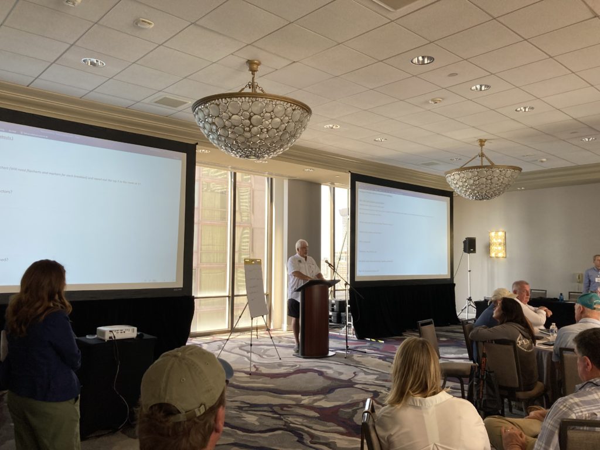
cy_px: 225
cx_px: 300
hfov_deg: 63.4
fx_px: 485
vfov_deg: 49.7
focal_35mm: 28
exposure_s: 1/60
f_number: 1.8
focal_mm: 3.99
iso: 64
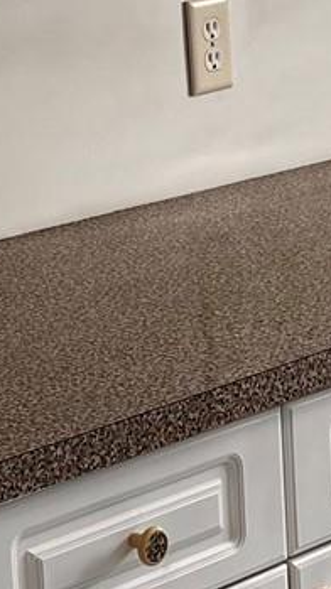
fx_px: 2031
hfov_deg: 9.3
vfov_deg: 16.4
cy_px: 145
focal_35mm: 130
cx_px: 83
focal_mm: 5.1
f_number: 1.6
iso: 40
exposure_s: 1/120
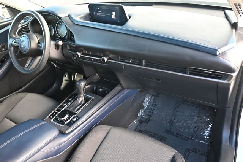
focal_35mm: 29
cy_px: 81
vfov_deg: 44.6
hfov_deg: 63.2
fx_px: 197
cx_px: 122
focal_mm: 19.5
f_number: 3.8
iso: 900
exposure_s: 1/125
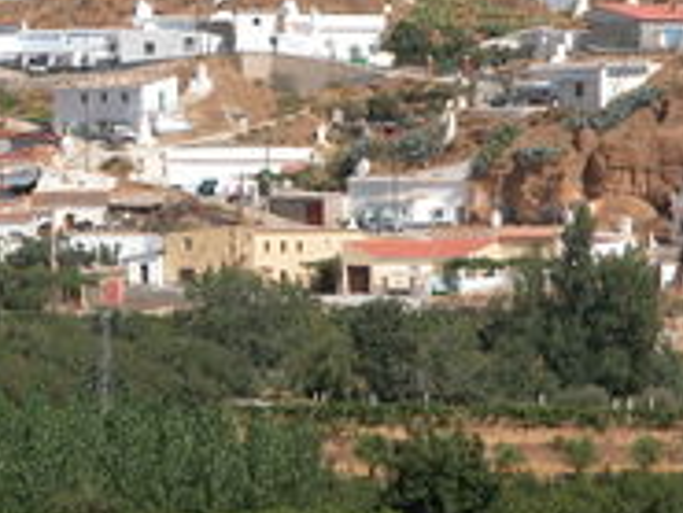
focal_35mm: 413
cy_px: 111
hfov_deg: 4.8
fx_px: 8154
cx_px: 44
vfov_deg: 3.6
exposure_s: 1/473
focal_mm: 48.5
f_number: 6.4
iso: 100
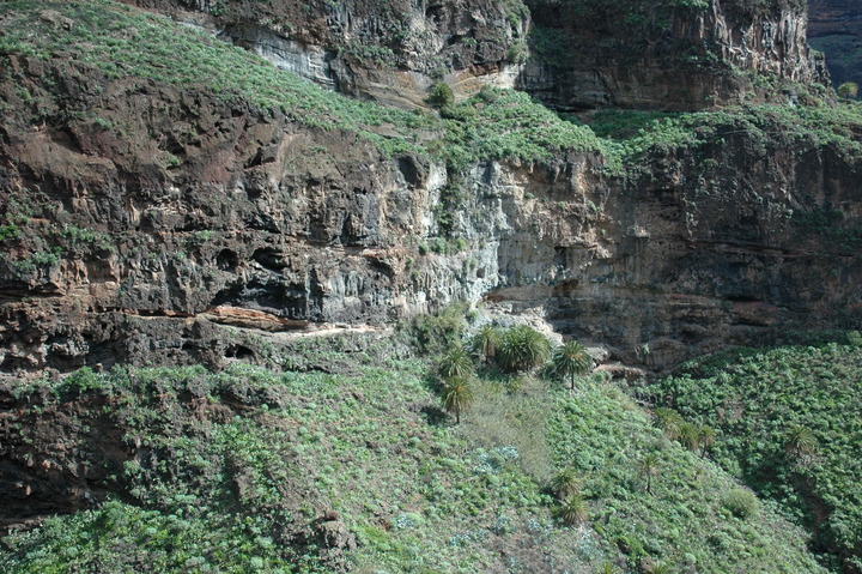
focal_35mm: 36
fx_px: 861
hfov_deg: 53.2
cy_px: 287
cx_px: 431
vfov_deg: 36.8
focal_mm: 24
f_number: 8
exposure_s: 1/250
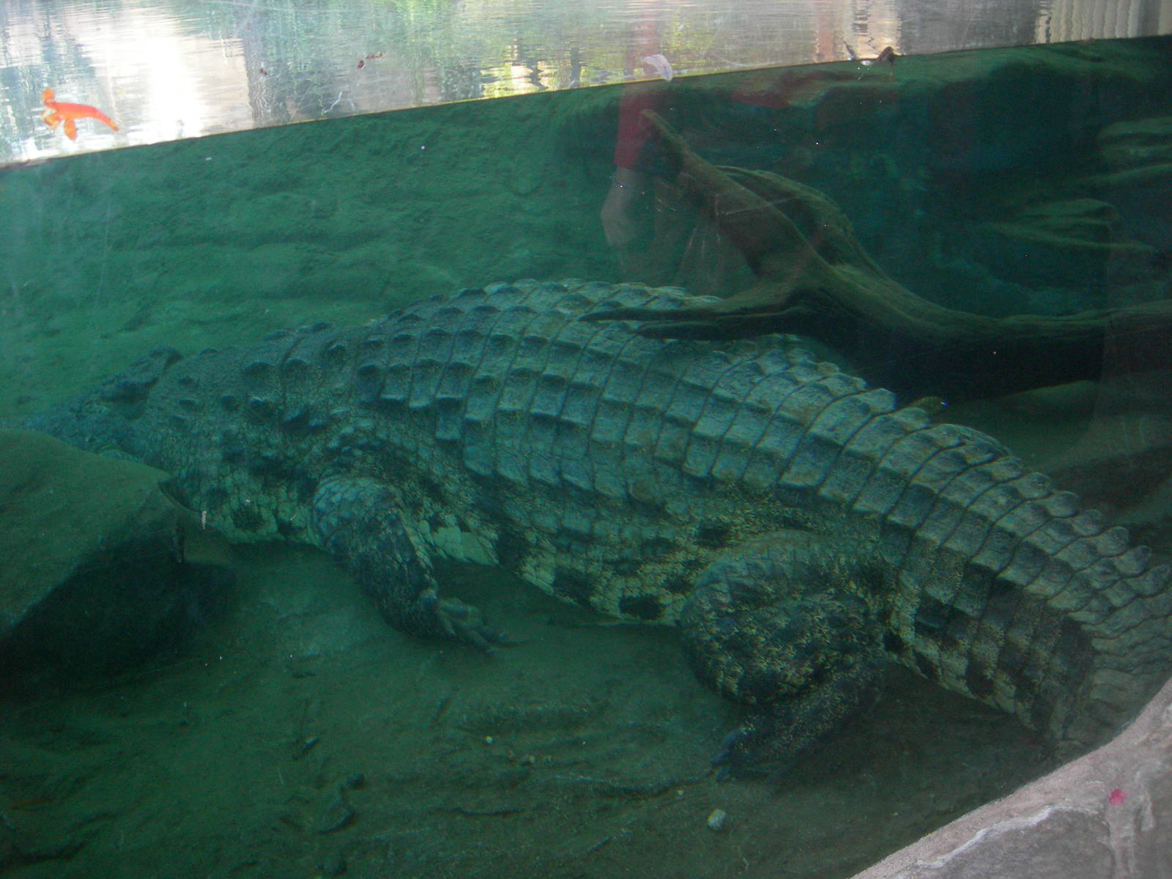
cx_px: 586
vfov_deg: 37.7
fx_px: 1287
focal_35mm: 38
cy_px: 440
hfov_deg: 49.0
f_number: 2.8
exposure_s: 1/60.1
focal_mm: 7.8
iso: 200
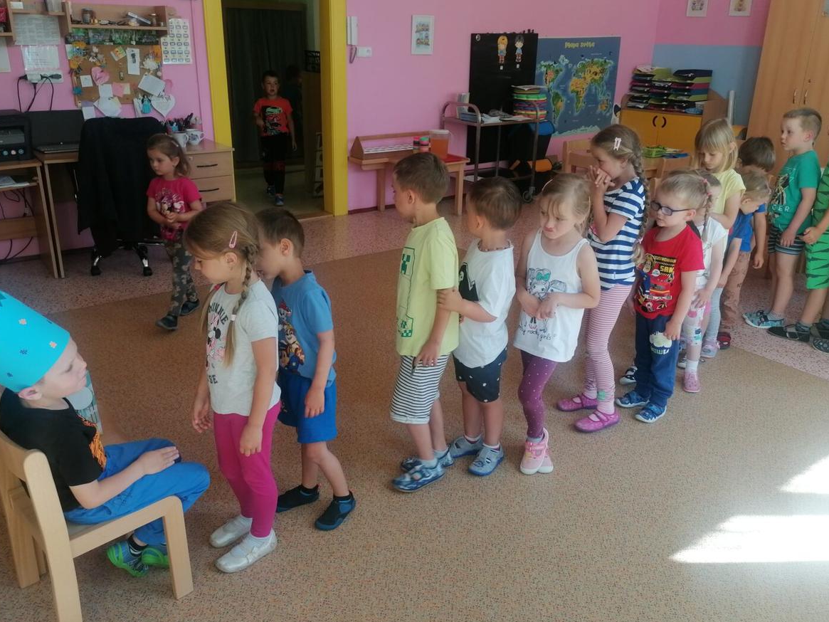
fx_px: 742
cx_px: 409
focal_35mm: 31
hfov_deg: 58.3
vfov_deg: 45.4
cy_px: 300
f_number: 1.8
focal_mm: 4.75
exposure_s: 1/50
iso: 64
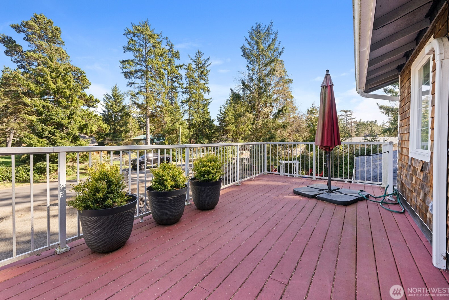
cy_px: 142
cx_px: 218
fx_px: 187
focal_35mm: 15
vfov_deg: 77.3
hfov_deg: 100.4
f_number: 9
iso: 400
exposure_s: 1/125
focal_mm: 14
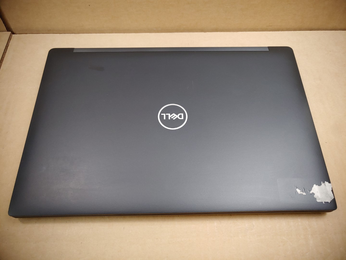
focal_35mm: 26
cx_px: 173
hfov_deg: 67.3
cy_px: 130
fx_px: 260
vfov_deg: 53.1
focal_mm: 4.36
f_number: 1.8
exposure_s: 1/120
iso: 50
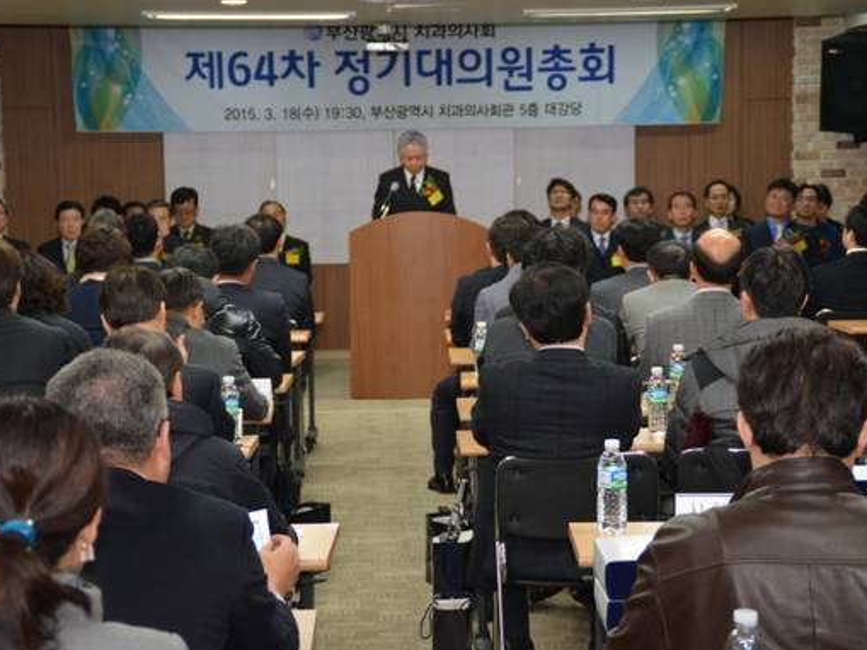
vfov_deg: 16.1
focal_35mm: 92
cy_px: 324
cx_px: 443
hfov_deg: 21.3
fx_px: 2305
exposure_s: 1/60
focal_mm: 56
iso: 1000
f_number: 5
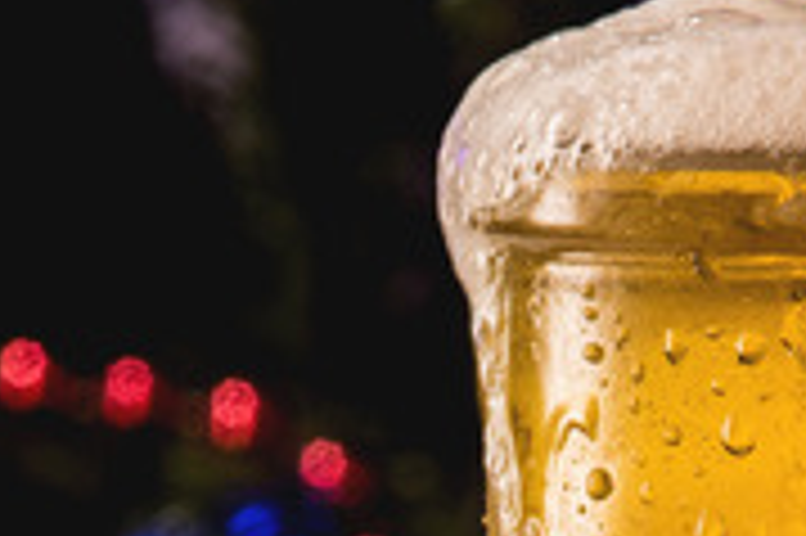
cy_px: 998
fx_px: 11698
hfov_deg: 3.9
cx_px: 432
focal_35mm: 523
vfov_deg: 2.6
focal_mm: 120
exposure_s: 1
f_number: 16
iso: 200
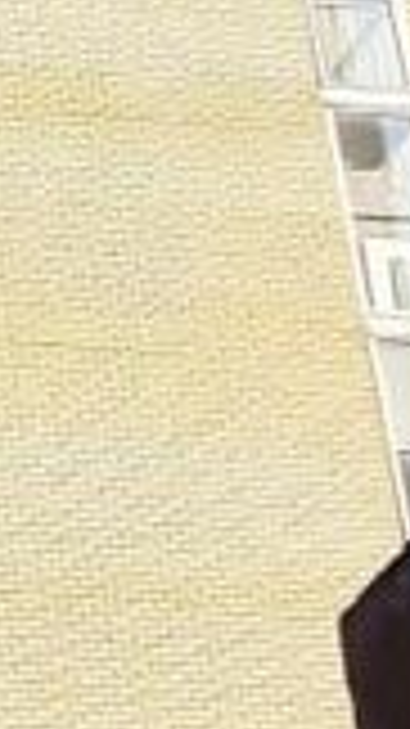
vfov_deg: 14.4
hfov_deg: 7.2
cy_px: 470
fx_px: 2883
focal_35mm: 149
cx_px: -820
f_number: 1.7
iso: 40
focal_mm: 3.93
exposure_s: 1/1239
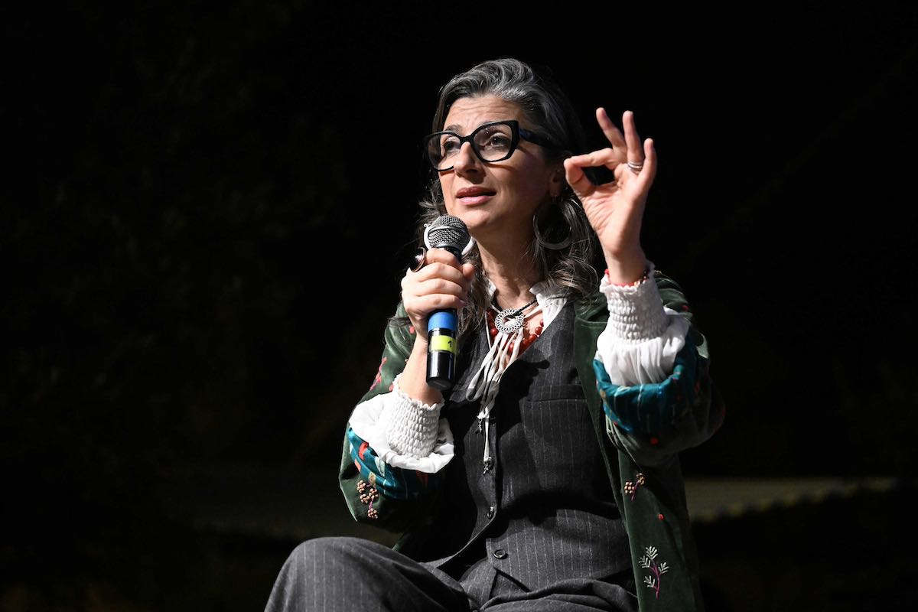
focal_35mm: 120
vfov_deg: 11.4
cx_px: 459
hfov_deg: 17.1
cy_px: 306
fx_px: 3060
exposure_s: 1/500
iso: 11400
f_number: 4.5
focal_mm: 120
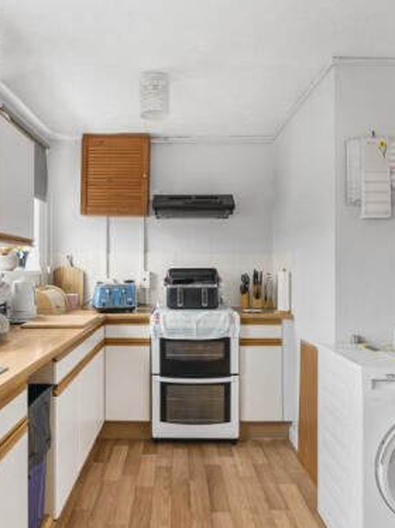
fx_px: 411
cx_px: 174
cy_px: 275
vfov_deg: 65.3
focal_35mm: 27
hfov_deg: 51.2
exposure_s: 1/5
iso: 400
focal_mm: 16
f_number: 8
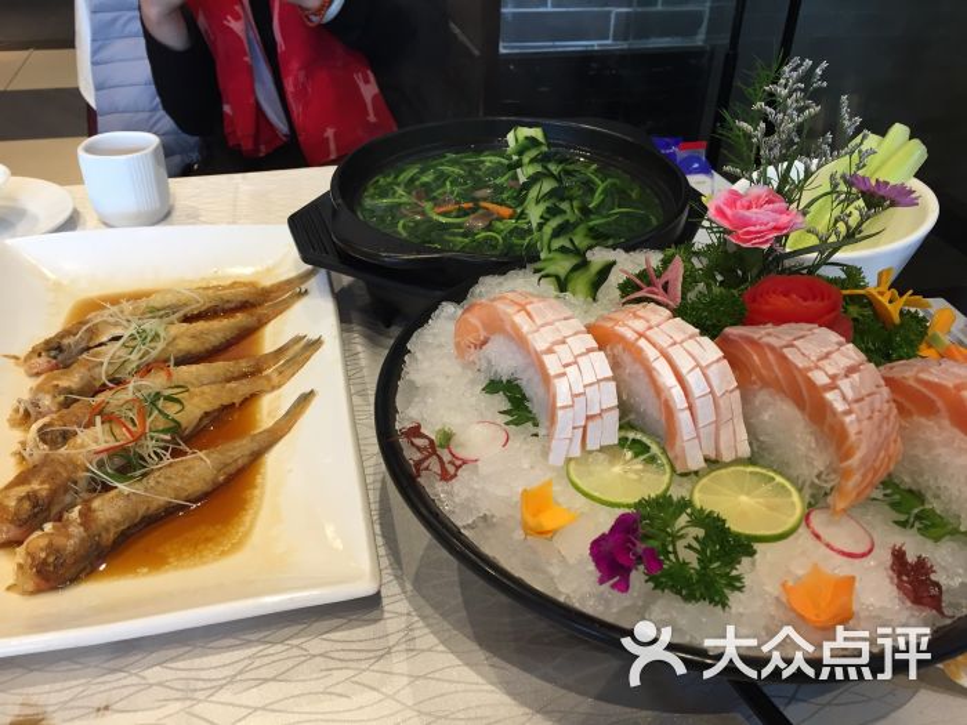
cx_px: 484
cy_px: 362
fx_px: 810
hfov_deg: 61.7
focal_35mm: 29
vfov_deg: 48.2
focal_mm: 4.15
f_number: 2.2
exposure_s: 1/33
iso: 80
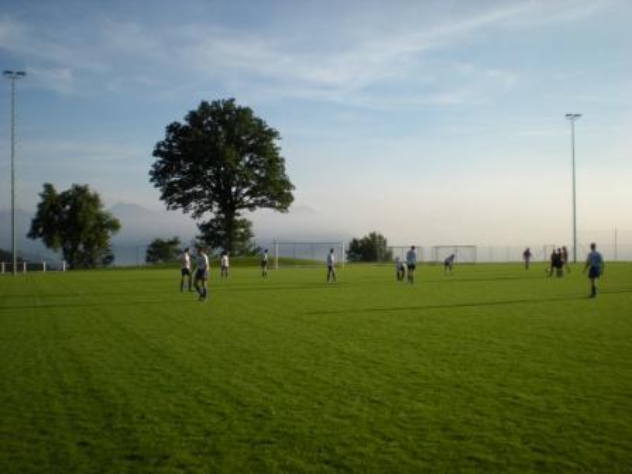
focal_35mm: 38
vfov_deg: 37.7
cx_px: 316
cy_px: 237
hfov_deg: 49.0
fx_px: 694
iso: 64
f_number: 4.6
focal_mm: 6.3
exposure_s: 1/376
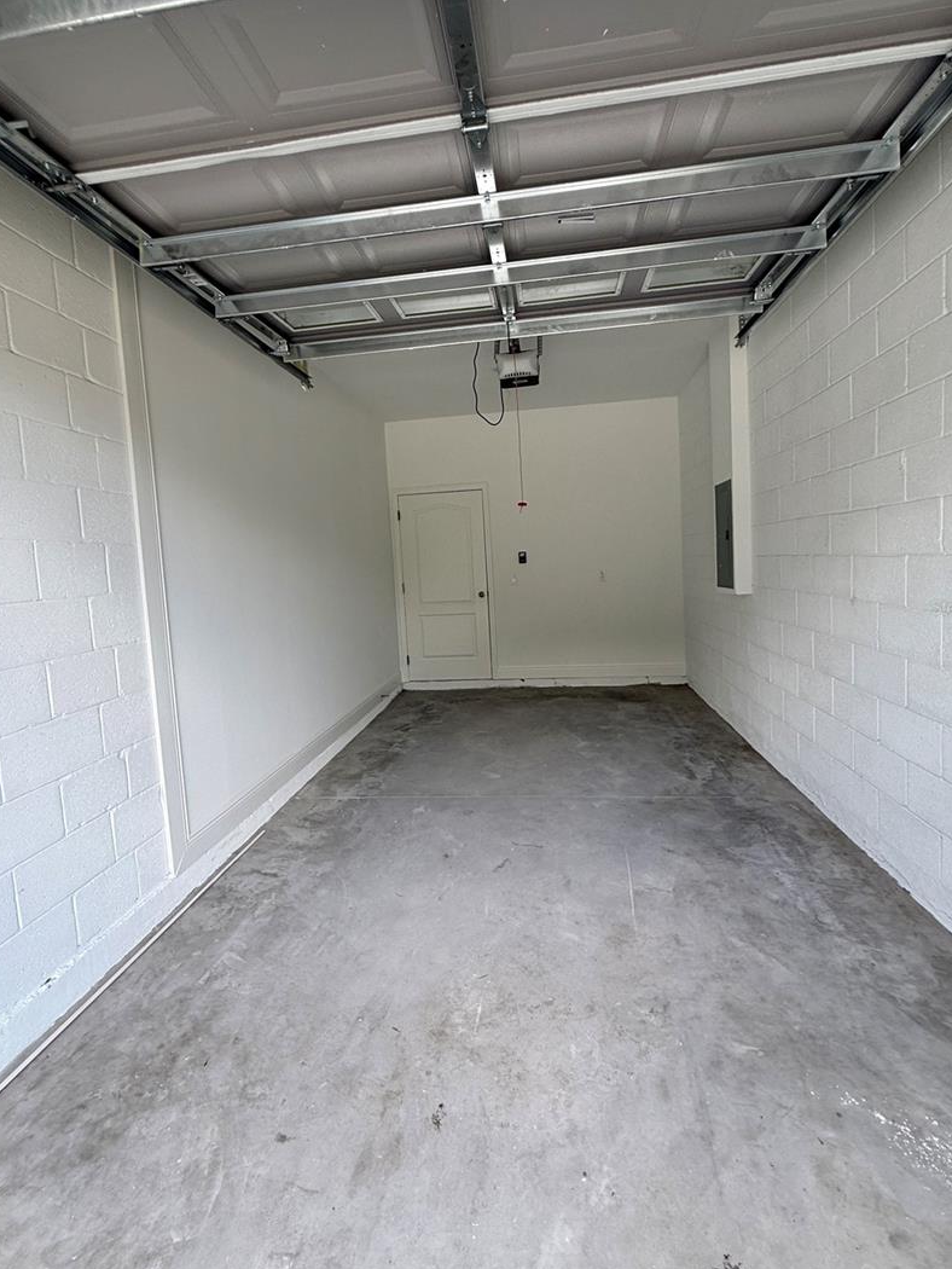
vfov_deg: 94.4
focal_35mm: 16
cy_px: 607
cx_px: 474
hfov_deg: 78.1
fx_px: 586
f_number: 2.2
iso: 50
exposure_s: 1/130
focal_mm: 2.22
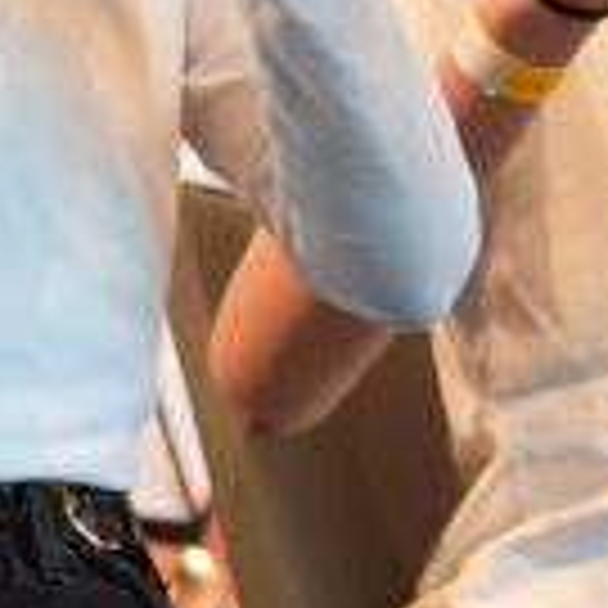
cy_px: -126
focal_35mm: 286
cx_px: 842
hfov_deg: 6.1
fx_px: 5683
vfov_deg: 6.1
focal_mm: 70
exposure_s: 1/320
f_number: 2.8
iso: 2000
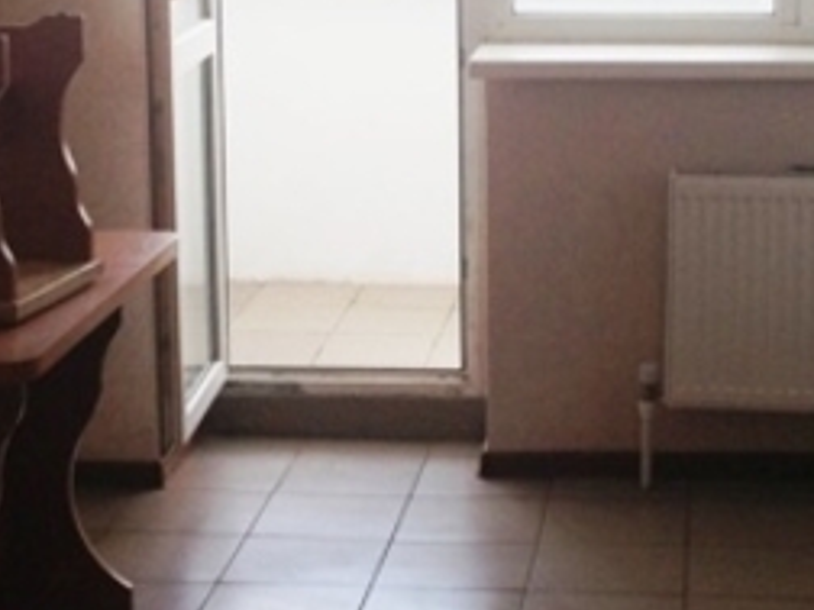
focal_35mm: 111
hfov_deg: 17.7
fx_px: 2610
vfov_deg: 13.3
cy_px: 178
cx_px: 407
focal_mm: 4.28
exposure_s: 1/120
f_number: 2.4
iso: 50
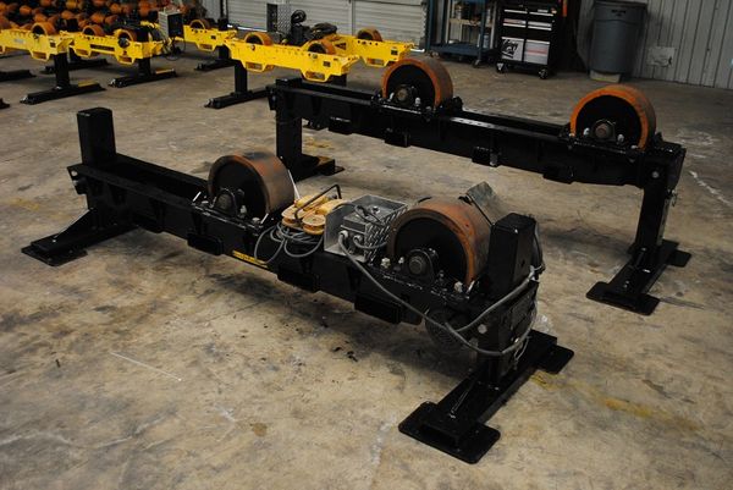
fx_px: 734
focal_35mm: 36
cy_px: 245
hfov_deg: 53.1
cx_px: 366
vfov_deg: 36.9
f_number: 4
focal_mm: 24
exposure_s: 1/30
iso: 800
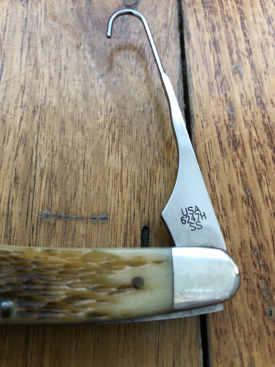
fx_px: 297
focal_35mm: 28
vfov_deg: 63.4
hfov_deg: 49.8
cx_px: 138
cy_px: 184
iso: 40
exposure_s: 1/15
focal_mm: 3.99
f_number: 1.8
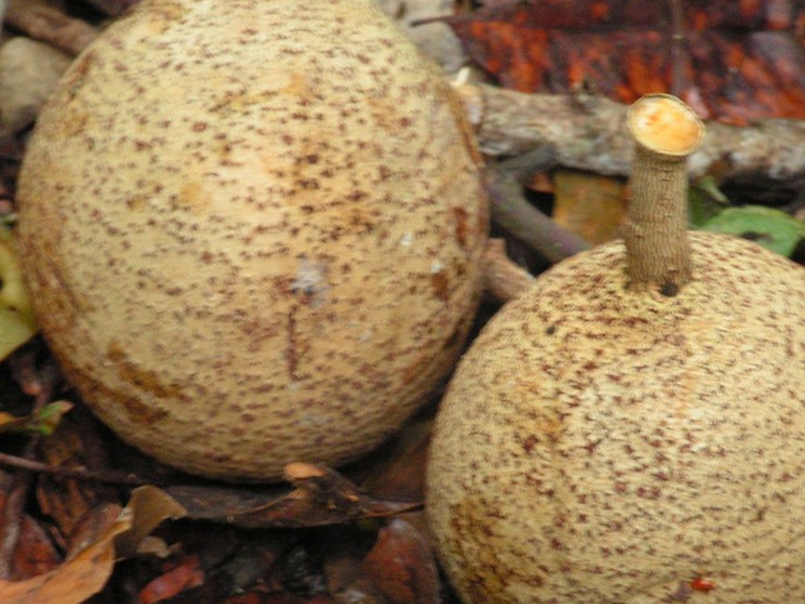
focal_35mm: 292
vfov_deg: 5.1
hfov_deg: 6.8
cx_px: 392
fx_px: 6791
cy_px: 278
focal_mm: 31.2
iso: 200
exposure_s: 1/4
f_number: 3.2
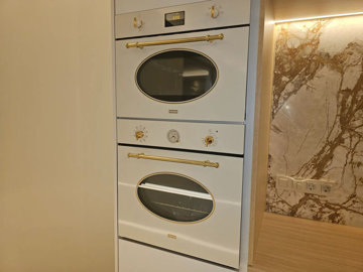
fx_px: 241
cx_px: 182
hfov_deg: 73.9
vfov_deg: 58.9
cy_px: 136
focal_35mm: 23
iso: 50
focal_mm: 6.3
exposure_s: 1/50
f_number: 1.7
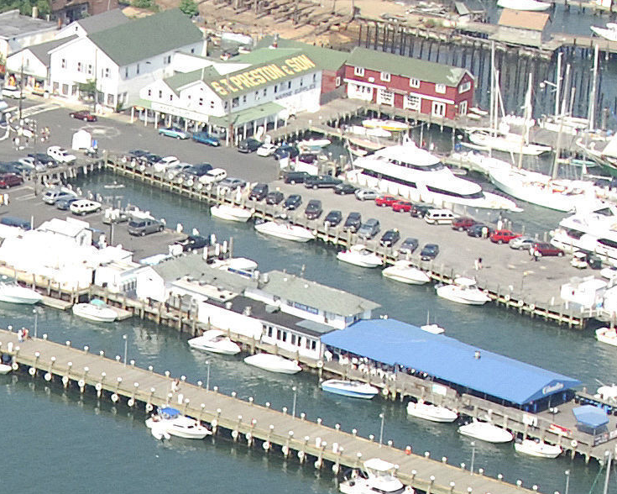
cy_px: 651
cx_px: -183
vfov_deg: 7.8
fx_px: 3597
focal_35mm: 197
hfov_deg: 9.6
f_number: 6.3
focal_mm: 24
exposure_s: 1/1000
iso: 400
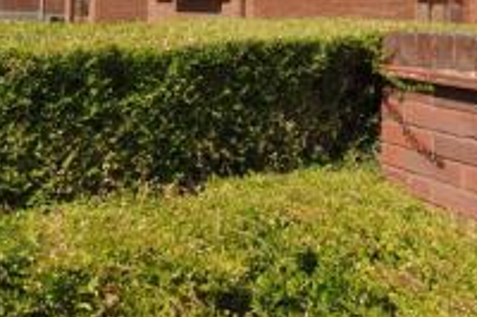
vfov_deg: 30.6
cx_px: 279
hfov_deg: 49.2
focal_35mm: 39
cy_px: -25
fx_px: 519
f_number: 8
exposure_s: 1/250
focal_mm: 11
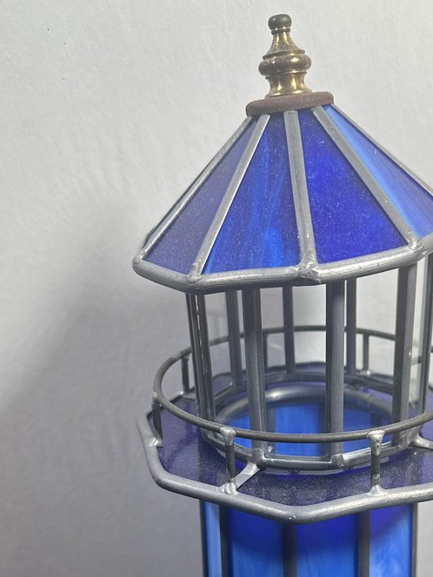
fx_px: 684
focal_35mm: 41
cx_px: 291
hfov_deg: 34.8
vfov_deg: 43.9
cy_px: 449
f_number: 1.78
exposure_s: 1/120
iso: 160
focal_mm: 6.86
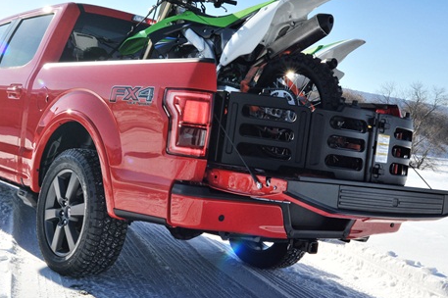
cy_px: 119
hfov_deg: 40.2
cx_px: 185
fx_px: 609
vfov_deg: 27.4
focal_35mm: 49
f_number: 22
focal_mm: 35
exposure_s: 1/250
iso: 800
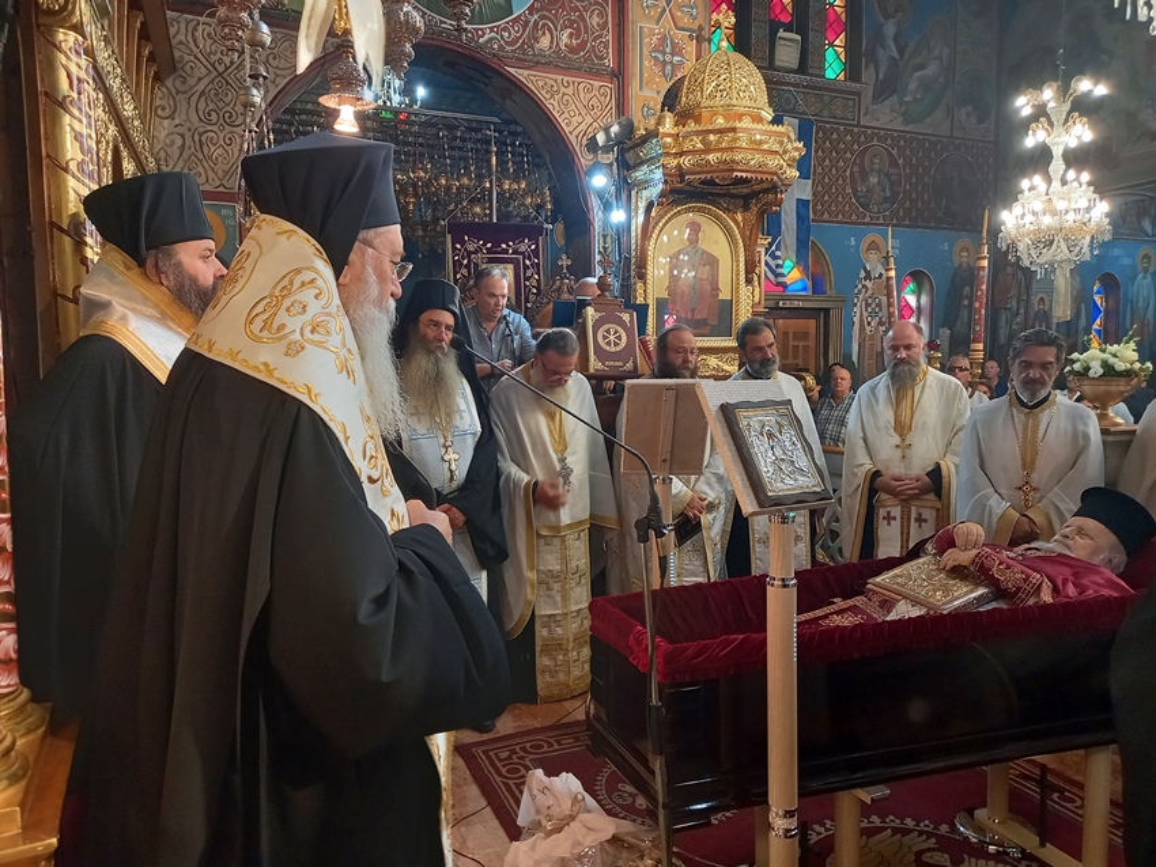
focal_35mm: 25
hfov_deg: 69.4
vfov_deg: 54.9
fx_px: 835
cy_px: 434
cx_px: 578
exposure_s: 1/25
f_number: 2
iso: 250
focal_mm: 4.6
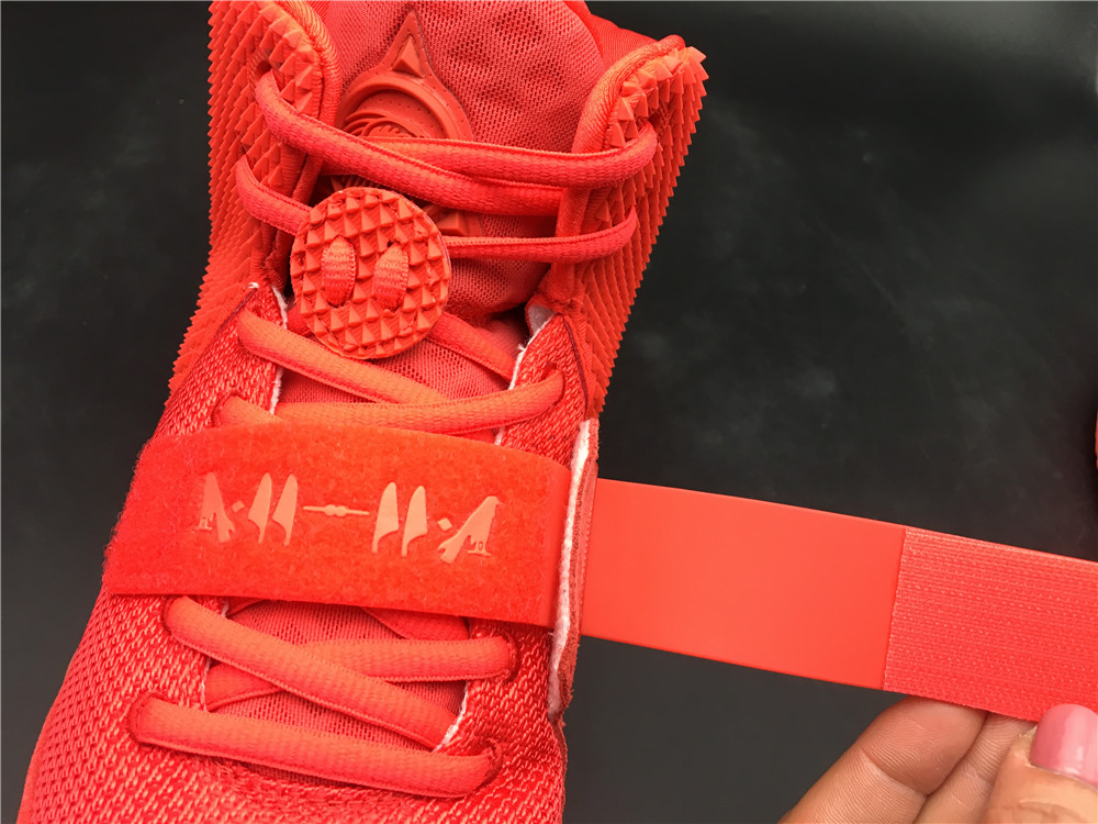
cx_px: 549
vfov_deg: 48.2
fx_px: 920
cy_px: 412
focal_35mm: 29
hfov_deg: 61.7
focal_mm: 4.15
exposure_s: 1/33
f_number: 2.2
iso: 40
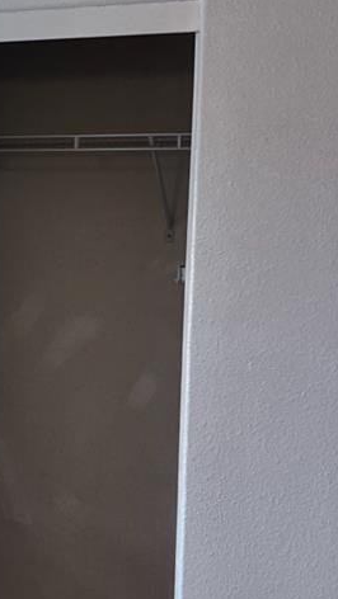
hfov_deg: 12.4
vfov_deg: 23.6
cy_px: 258
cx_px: -257
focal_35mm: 90
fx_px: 1432
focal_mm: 5.7
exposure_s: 1/120
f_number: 1.5
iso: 100
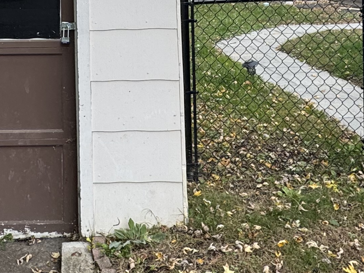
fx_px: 547
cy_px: -36
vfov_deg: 25.7
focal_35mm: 52
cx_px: 89
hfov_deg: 36.0
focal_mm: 2.22
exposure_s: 1/533
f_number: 2.2
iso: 40
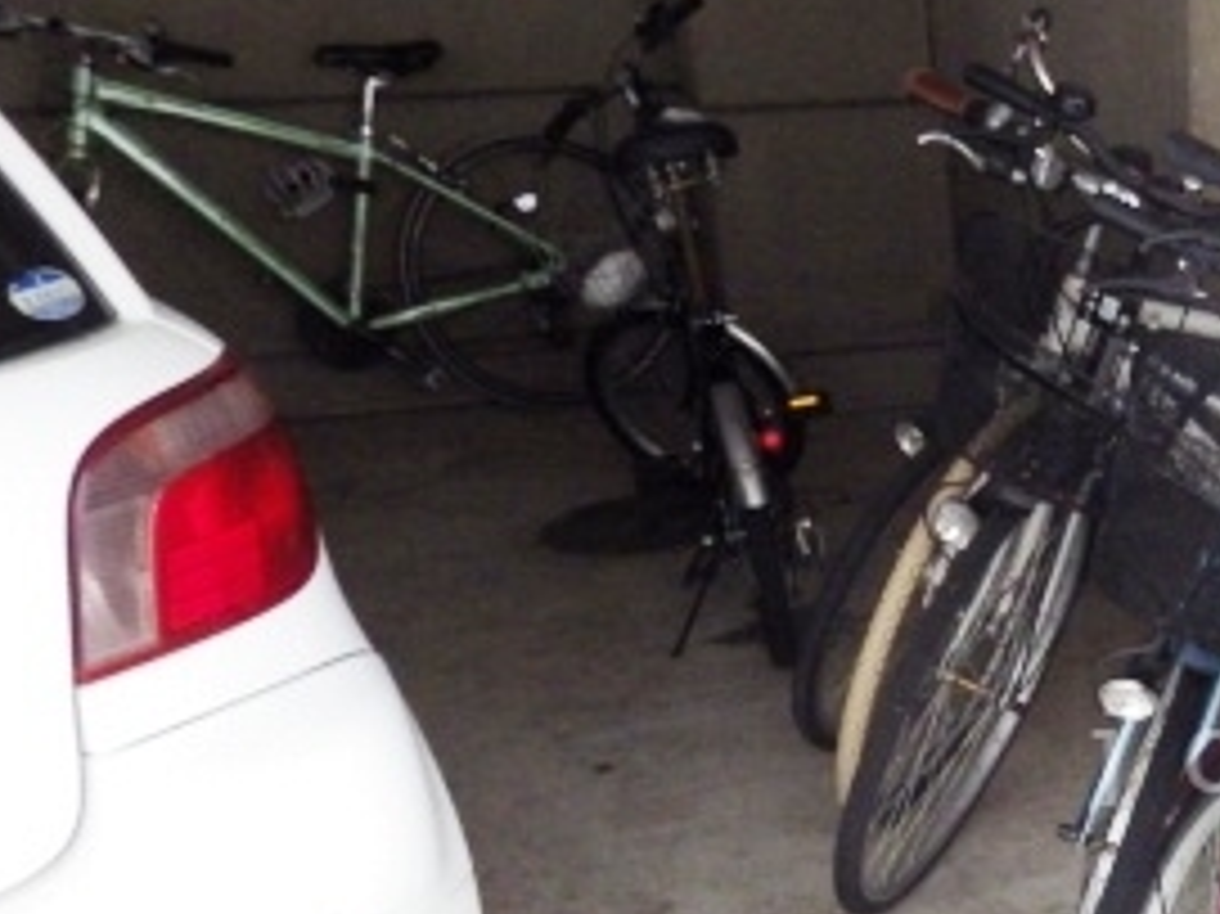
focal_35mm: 52
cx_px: 1391
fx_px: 1832
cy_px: 752
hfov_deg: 31.9
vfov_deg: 27.4
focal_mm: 4
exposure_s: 1/45
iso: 500
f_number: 3.1
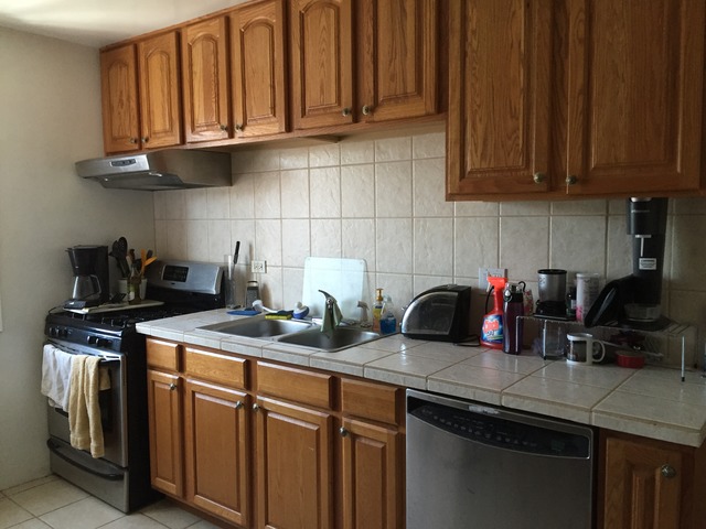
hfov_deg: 61.7
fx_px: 591
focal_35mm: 29
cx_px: 353
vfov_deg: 48.2
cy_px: 264
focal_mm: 4.15
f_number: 2.2
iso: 125
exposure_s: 1/30
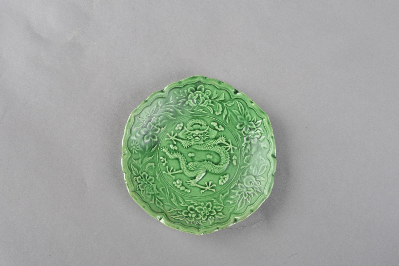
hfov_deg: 39.6
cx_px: 200
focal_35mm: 50
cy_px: 133
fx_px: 554
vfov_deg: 27.0
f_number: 16
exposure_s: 1/125
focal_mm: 50
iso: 200
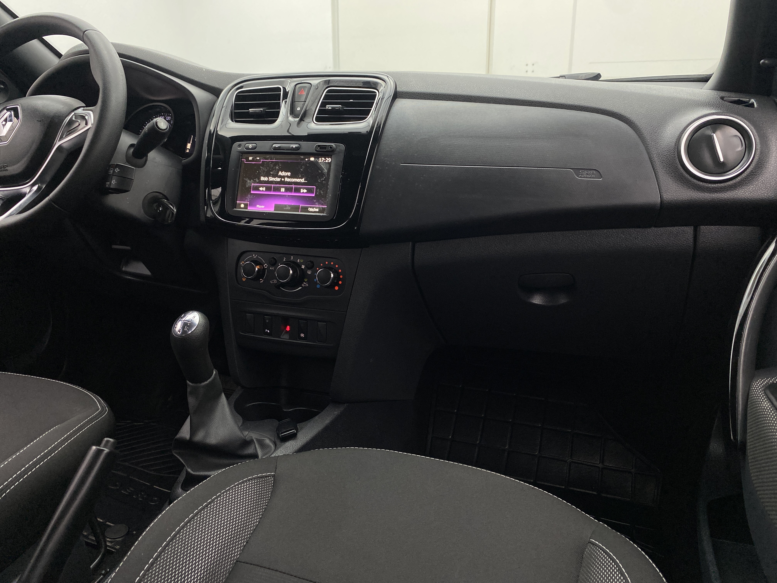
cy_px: 292
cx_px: 388
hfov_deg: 67.3
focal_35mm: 26
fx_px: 584
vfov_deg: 53.1
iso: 200
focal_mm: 4.25
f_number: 1.8
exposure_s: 1/60
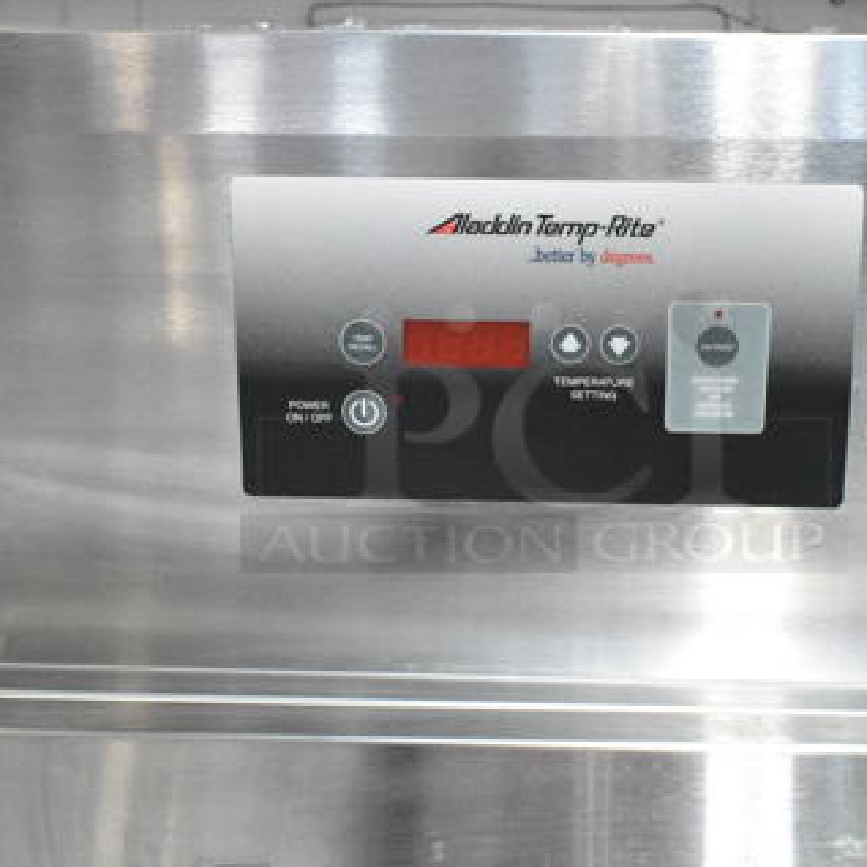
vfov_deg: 38.3
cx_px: 545
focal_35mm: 44
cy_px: 428
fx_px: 1247
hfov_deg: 38.1
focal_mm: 18
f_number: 8
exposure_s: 1/250
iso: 6400
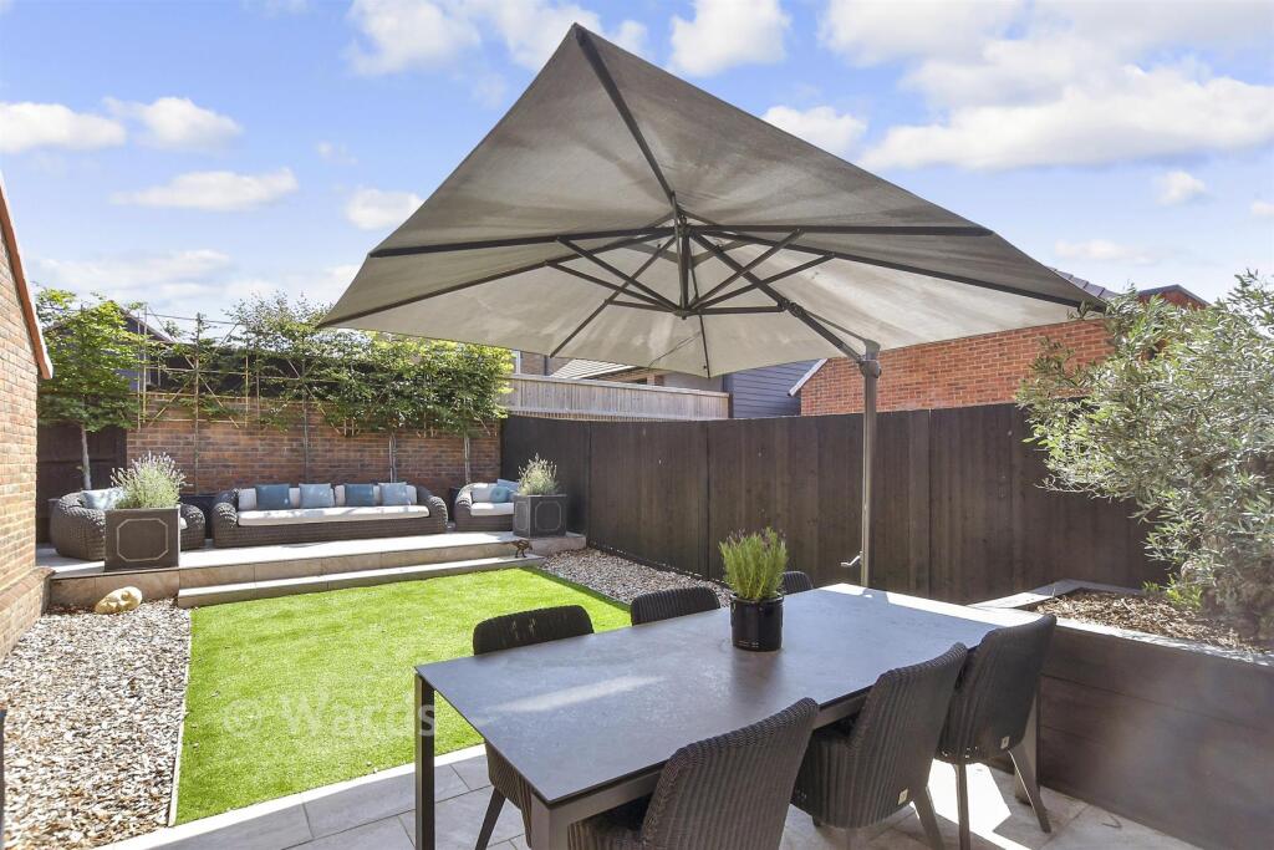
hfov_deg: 100.4
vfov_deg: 77.3
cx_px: 637
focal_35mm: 15
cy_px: 425
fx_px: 531
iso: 200
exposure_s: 1/200
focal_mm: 10
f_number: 8
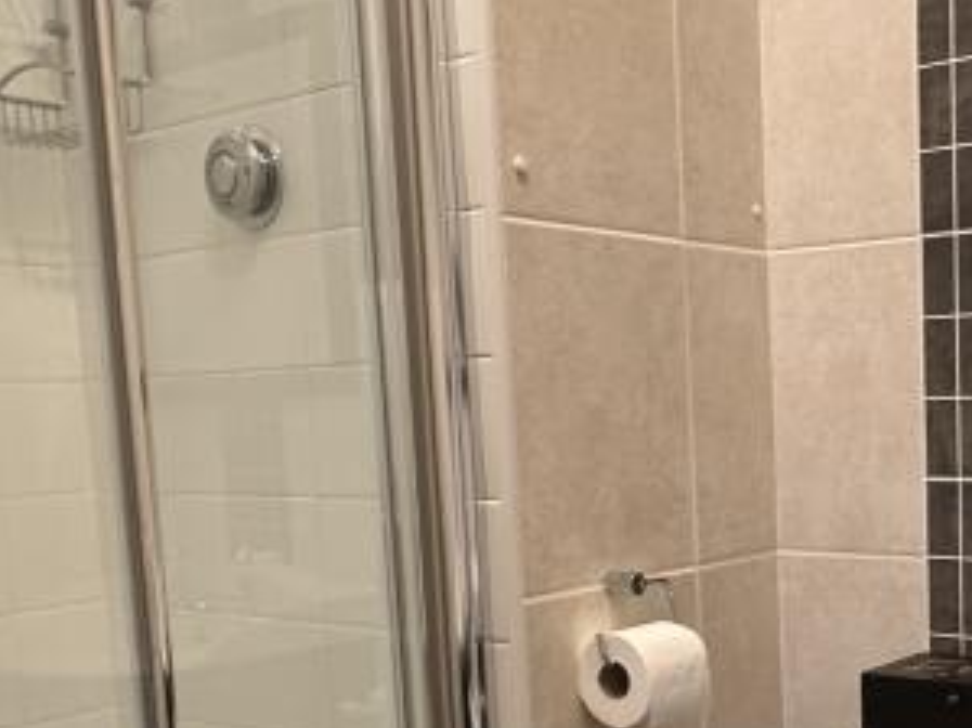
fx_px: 1347
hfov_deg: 37.7
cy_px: 566
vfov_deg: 29.7
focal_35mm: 48
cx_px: 829
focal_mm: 2.22
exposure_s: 1/50
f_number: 2.2
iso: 160
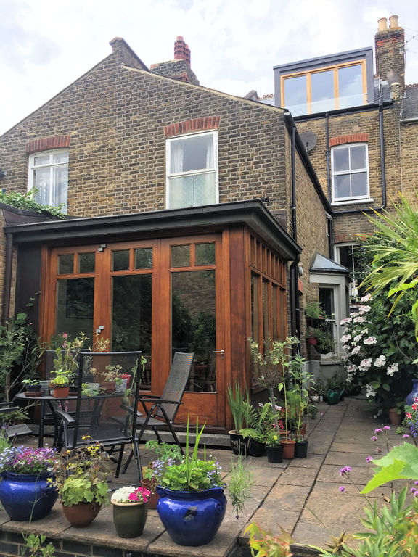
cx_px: 209
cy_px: 278
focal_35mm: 29
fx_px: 467
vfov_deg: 61.7
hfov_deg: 48.2
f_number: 2.2
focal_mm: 4.15
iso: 32
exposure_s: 1/824
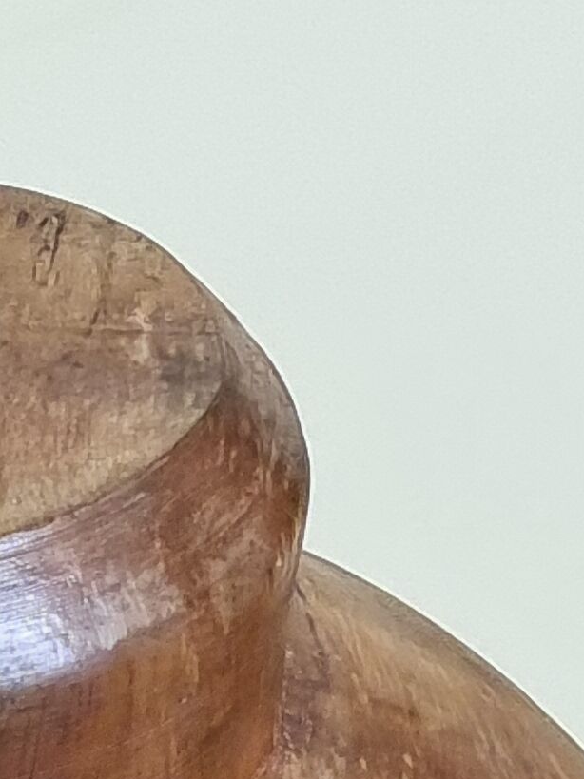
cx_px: -54
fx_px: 2880
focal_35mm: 128
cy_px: 1902
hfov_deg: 11.4
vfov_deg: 12.1
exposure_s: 1/100
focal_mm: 5.4
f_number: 1.8
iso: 320
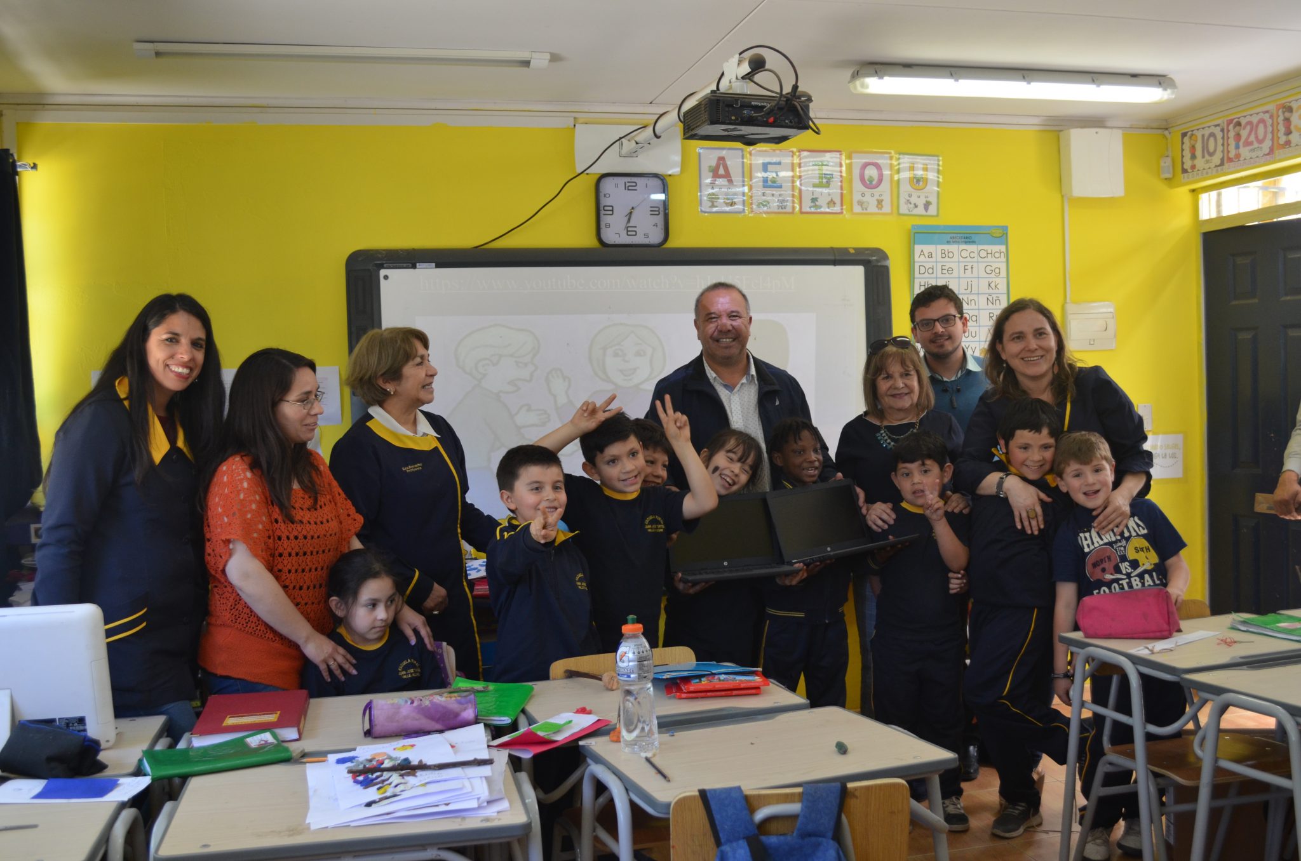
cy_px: 430
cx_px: 650
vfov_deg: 36.7
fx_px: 1298
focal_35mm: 36
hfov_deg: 53.2
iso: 500
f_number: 4
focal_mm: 24
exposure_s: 1/60
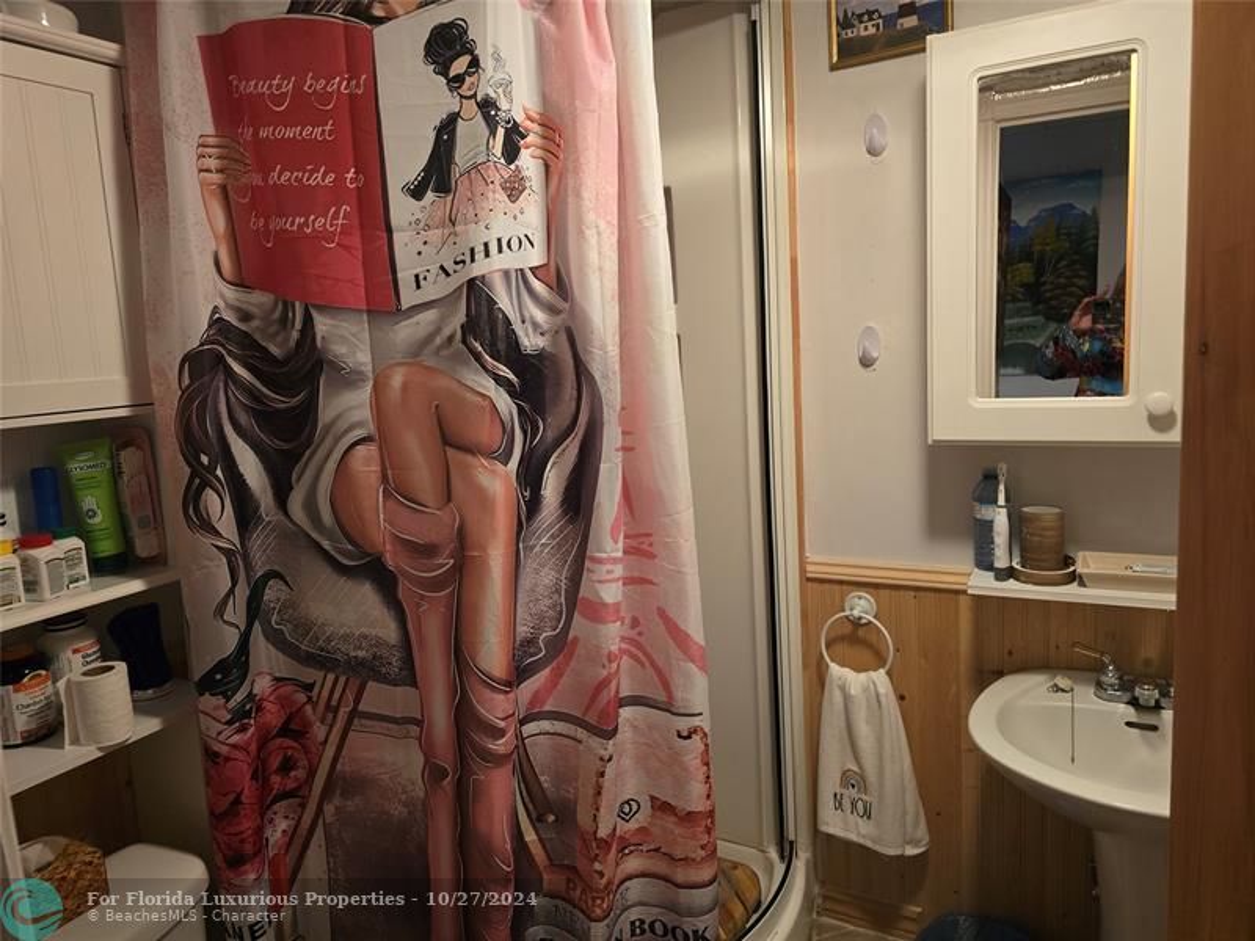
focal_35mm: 23
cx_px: 628
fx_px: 834
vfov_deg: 58.9
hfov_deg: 73.9
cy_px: 470
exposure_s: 1/60
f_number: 1.7
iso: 640
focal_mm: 6.3
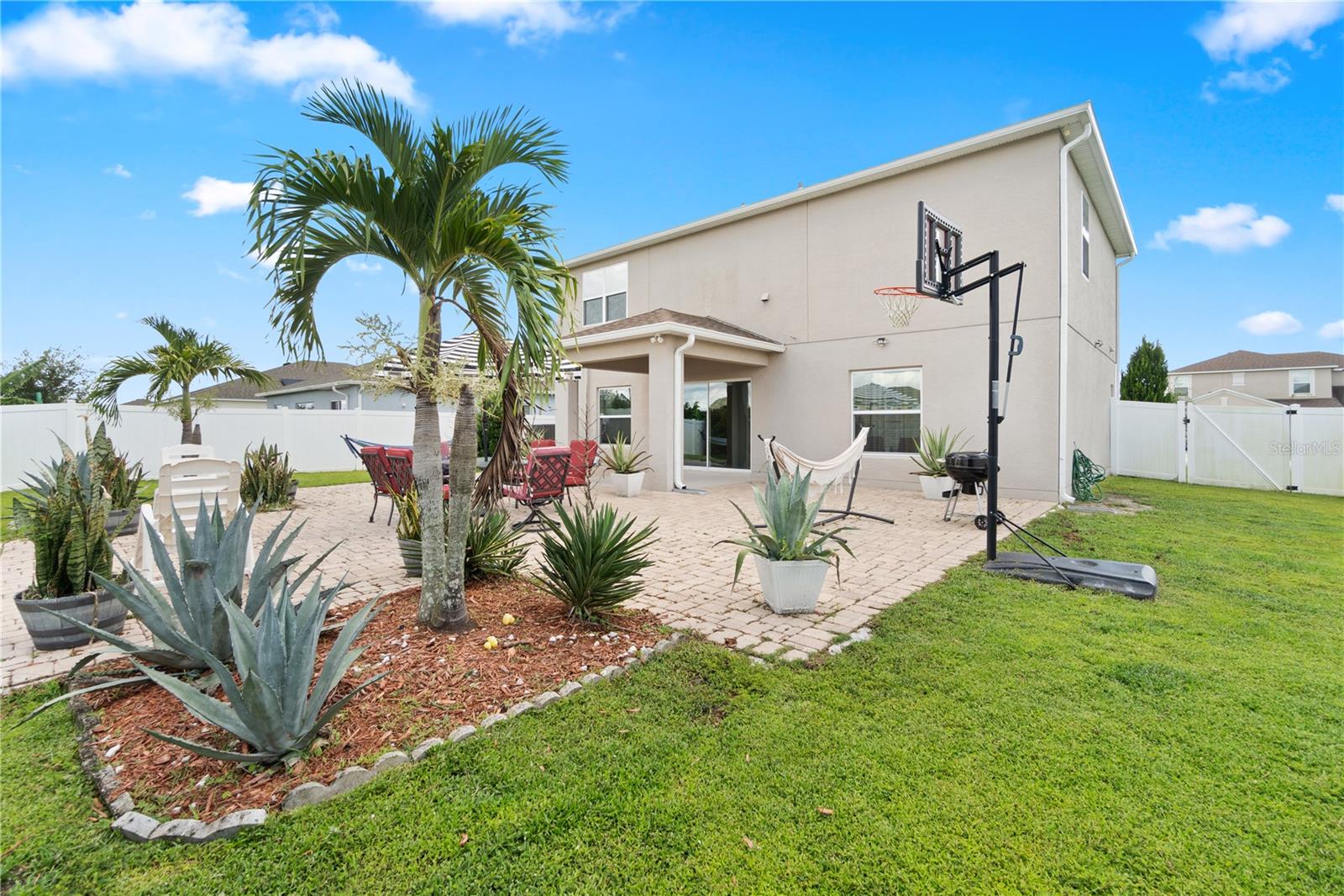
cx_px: 672
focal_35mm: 15
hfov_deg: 100.4
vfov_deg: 77.3
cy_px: 448
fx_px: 560
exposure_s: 1/30
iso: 100
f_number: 8
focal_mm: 10
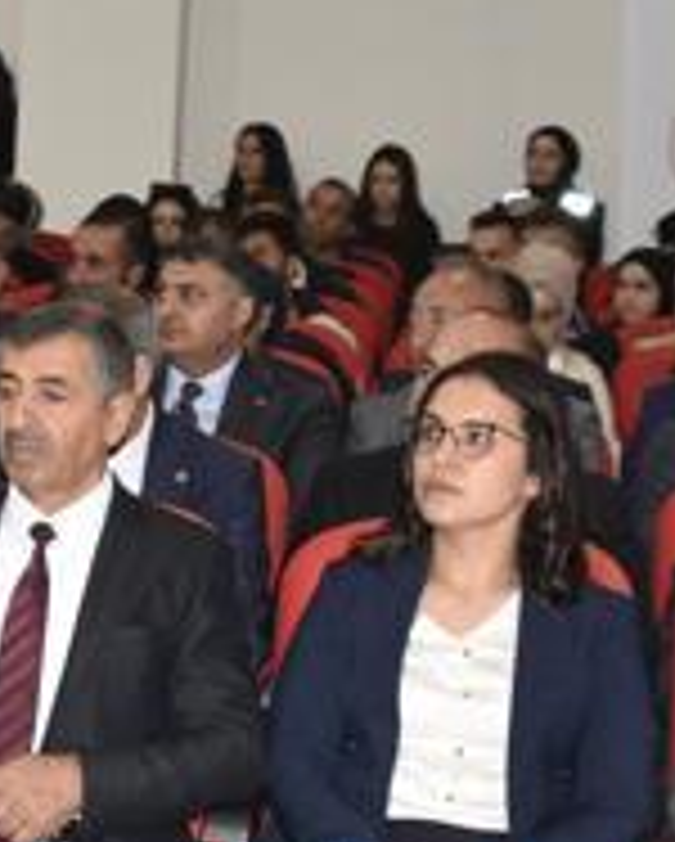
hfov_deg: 12.0
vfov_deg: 15.4
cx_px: -245
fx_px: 3105
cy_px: 608
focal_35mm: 125
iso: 640
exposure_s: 1/60
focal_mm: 27
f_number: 4.5
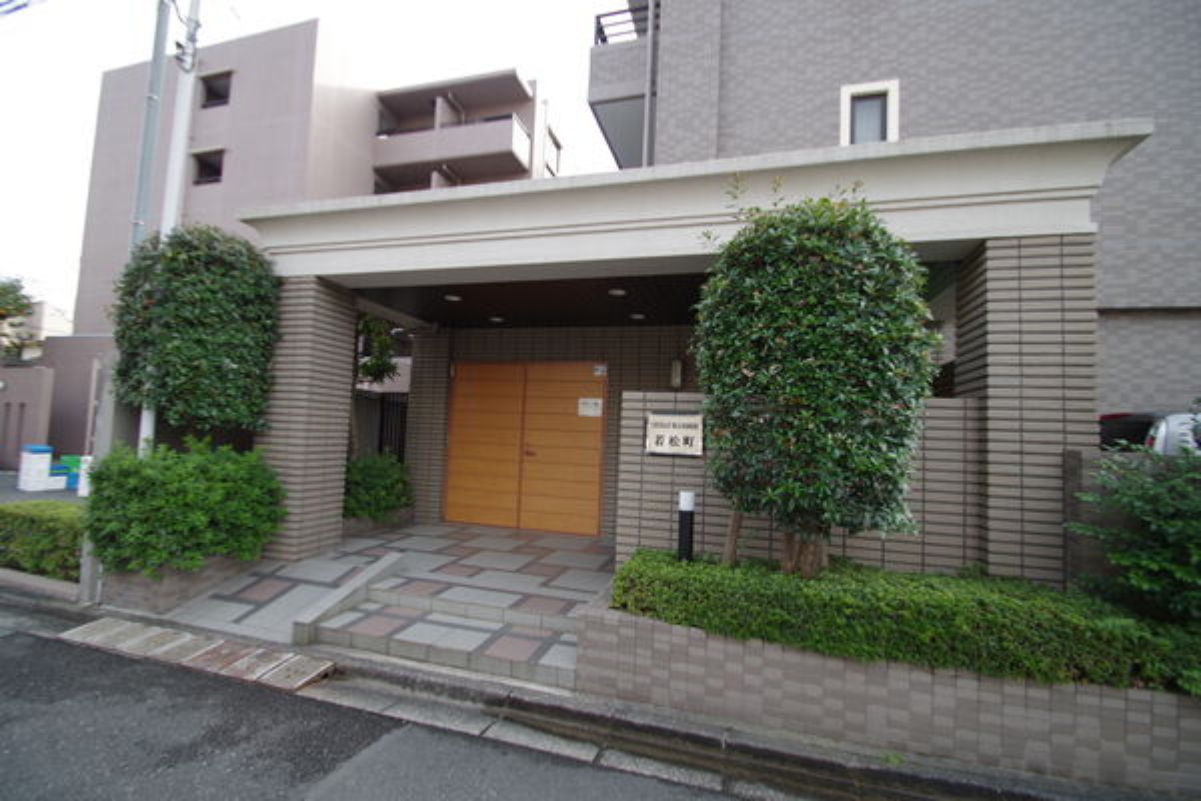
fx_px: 500
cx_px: 600
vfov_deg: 77.3
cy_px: 400
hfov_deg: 100.4
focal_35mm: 15
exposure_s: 1/160
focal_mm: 10
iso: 200
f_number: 3.5
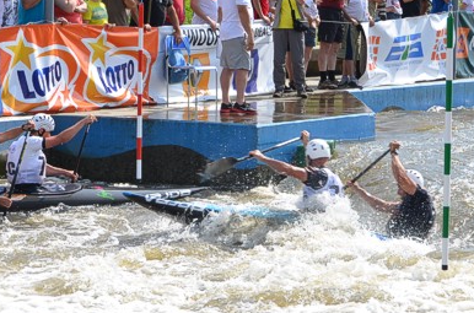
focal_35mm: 154
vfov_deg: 8.8
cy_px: 83
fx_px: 2022
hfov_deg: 13.4
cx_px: 212
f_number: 8
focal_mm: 44
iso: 100
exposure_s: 1/250
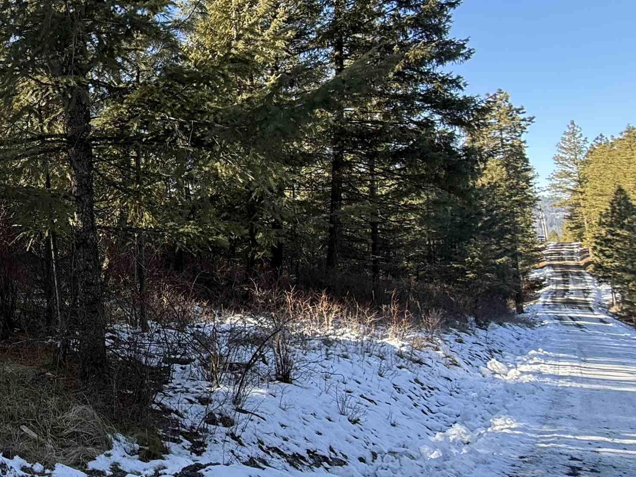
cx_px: -20
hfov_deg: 48.8
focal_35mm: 29
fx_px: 533
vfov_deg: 47.9
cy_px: 189
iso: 64
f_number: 2.2
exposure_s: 1/153
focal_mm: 2.22
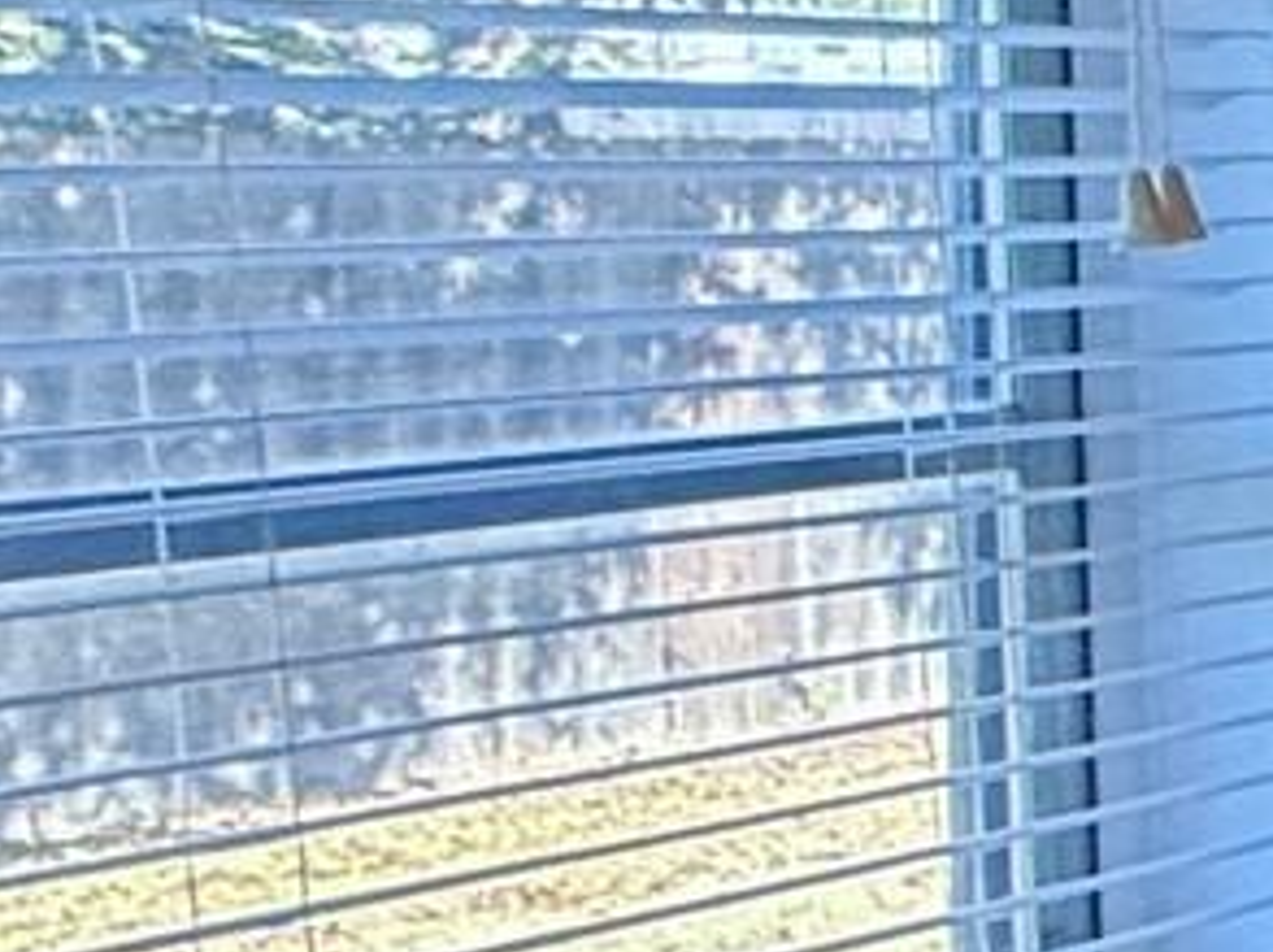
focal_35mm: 98
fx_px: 3600
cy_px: 270
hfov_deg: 9.8
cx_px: 4371
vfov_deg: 15.0
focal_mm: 2.22
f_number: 2.2
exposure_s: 1/120
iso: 125
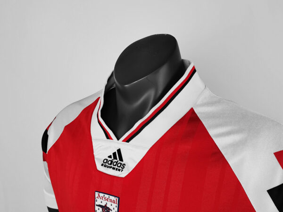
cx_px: 142
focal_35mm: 34
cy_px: 106
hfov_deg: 54.0
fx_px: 278
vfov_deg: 41.8
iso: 160
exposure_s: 1/100
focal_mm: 5.58
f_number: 1.8
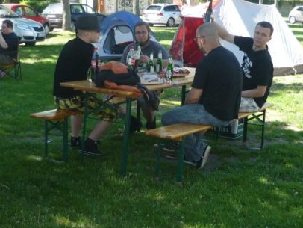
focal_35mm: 65
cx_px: 185
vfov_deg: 22.6
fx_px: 569
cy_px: 141
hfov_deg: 29.7
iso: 100
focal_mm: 5.5
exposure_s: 1/200
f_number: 2.8
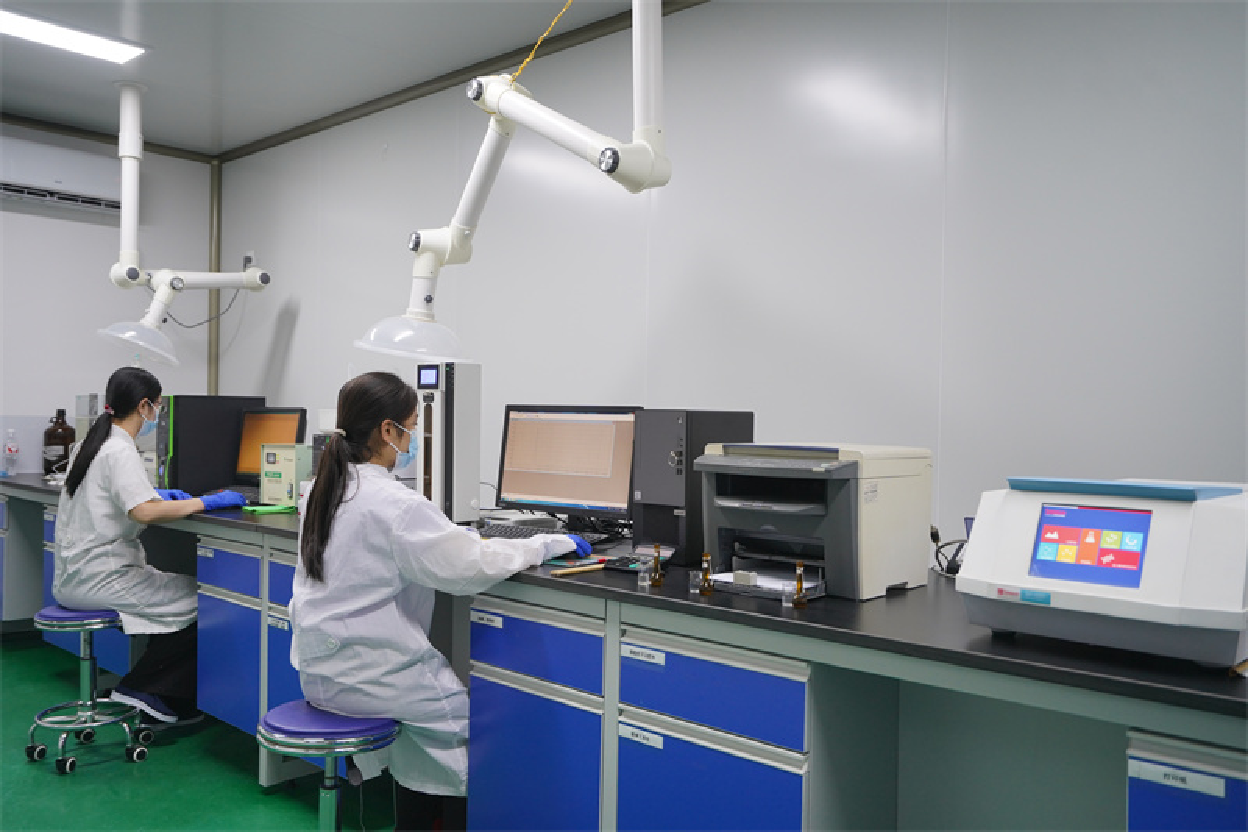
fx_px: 1005
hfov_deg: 63.7
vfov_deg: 44.9
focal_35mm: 29
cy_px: 416
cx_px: 624
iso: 1000
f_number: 4
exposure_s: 1/100
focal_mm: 29
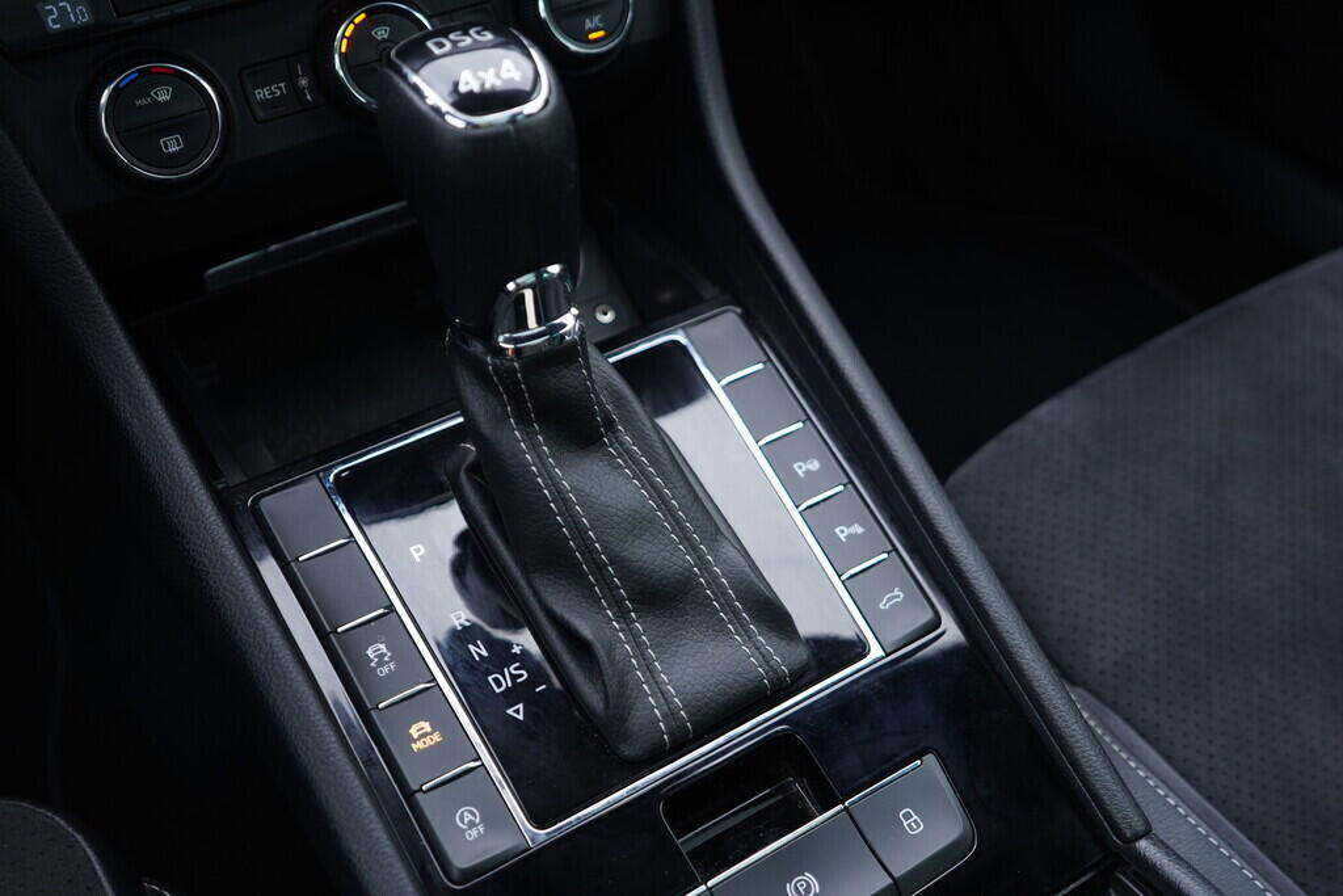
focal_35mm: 36
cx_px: 672
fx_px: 1343
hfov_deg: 53.1
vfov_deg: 36.9
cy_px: 448
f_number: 2.8
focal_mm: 24
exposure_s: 1/40
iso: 200
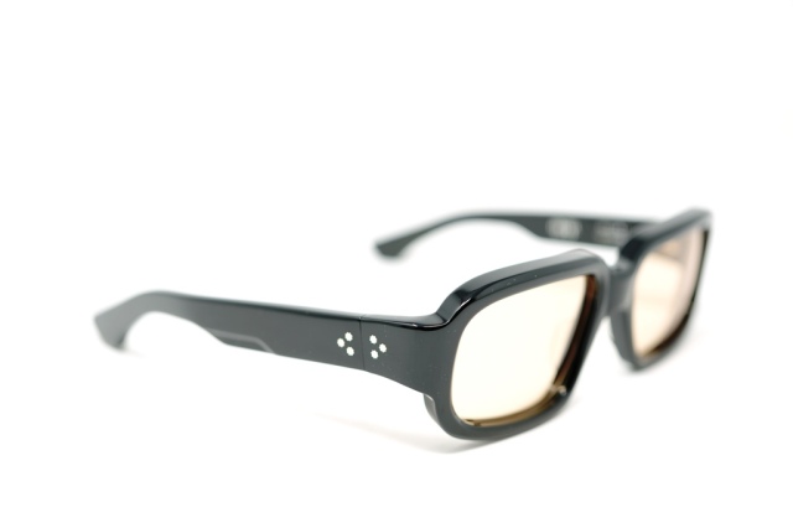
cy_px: 264
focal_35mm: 50
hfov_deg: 39.6
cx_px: 396
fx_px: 1101
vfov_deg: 27.0
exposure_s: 1/50
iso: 250
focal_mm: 50
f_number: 2.8
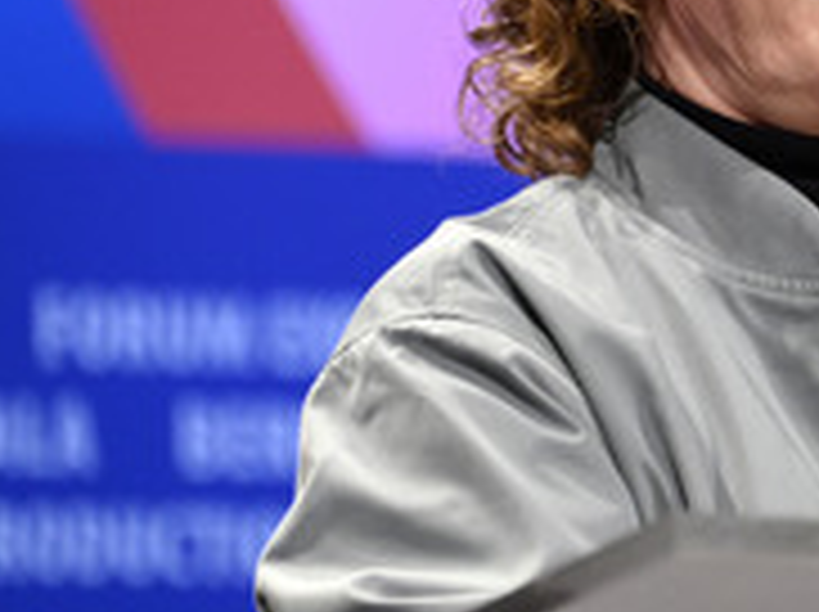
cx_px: 790
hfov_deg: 2.8
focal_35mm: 715
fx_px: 16894
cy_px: 135
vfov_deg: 2.1
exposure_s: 1/160
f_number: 5.6
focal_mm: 300
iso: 3200
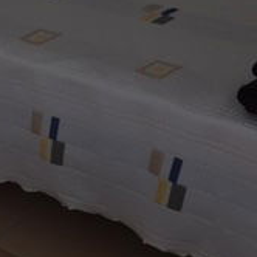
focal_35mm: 99
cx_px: -65
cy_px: 141
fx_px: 832
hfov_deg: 16.7
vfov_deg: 17.6
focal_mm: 4.15
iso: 25
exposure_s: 1/420
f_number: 2.2
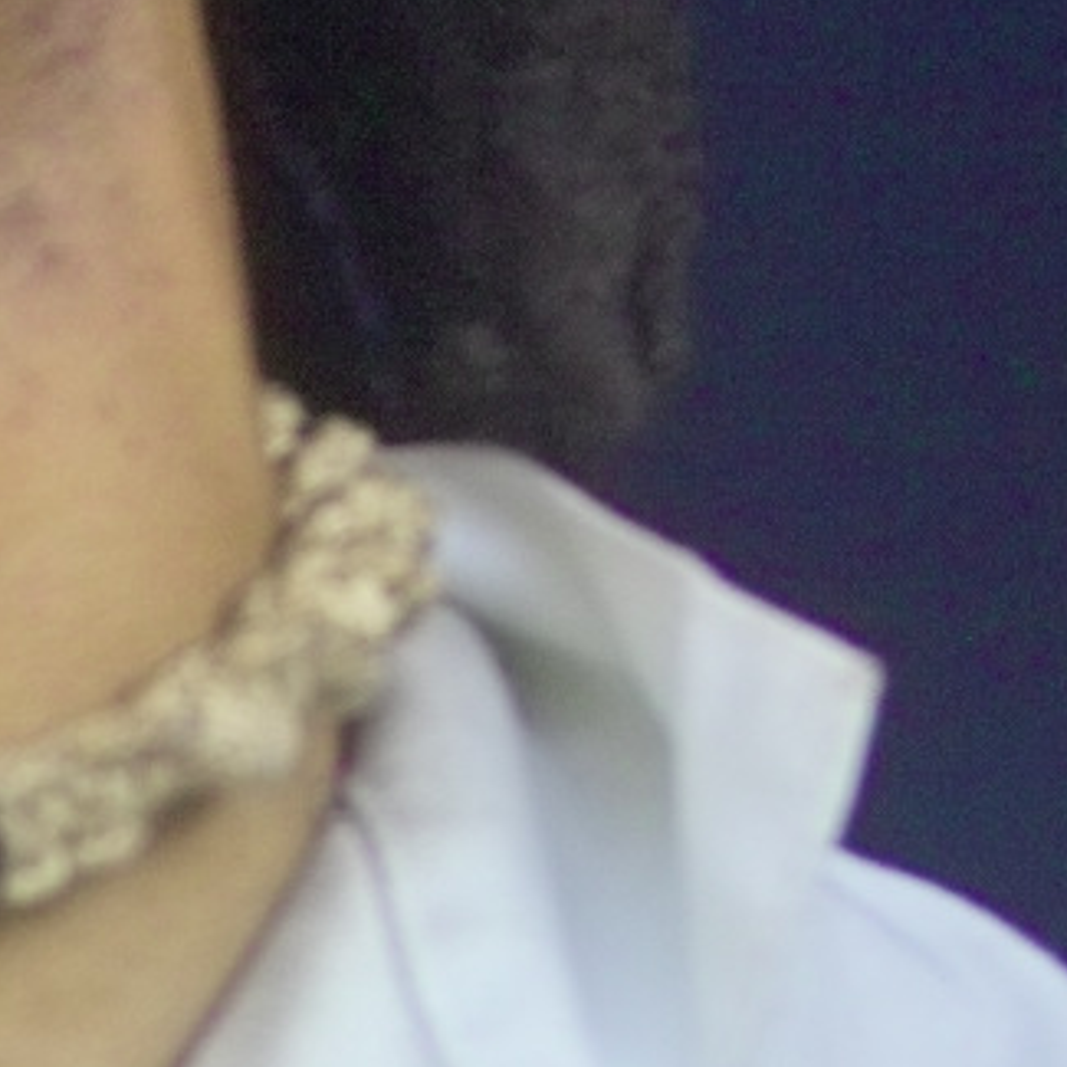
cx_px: -663
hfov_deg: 1.7
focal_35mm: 1060
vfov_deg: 1.7
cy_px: -722
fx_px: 36966
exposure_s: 1/125
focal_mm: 105
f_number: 3.5
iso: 200
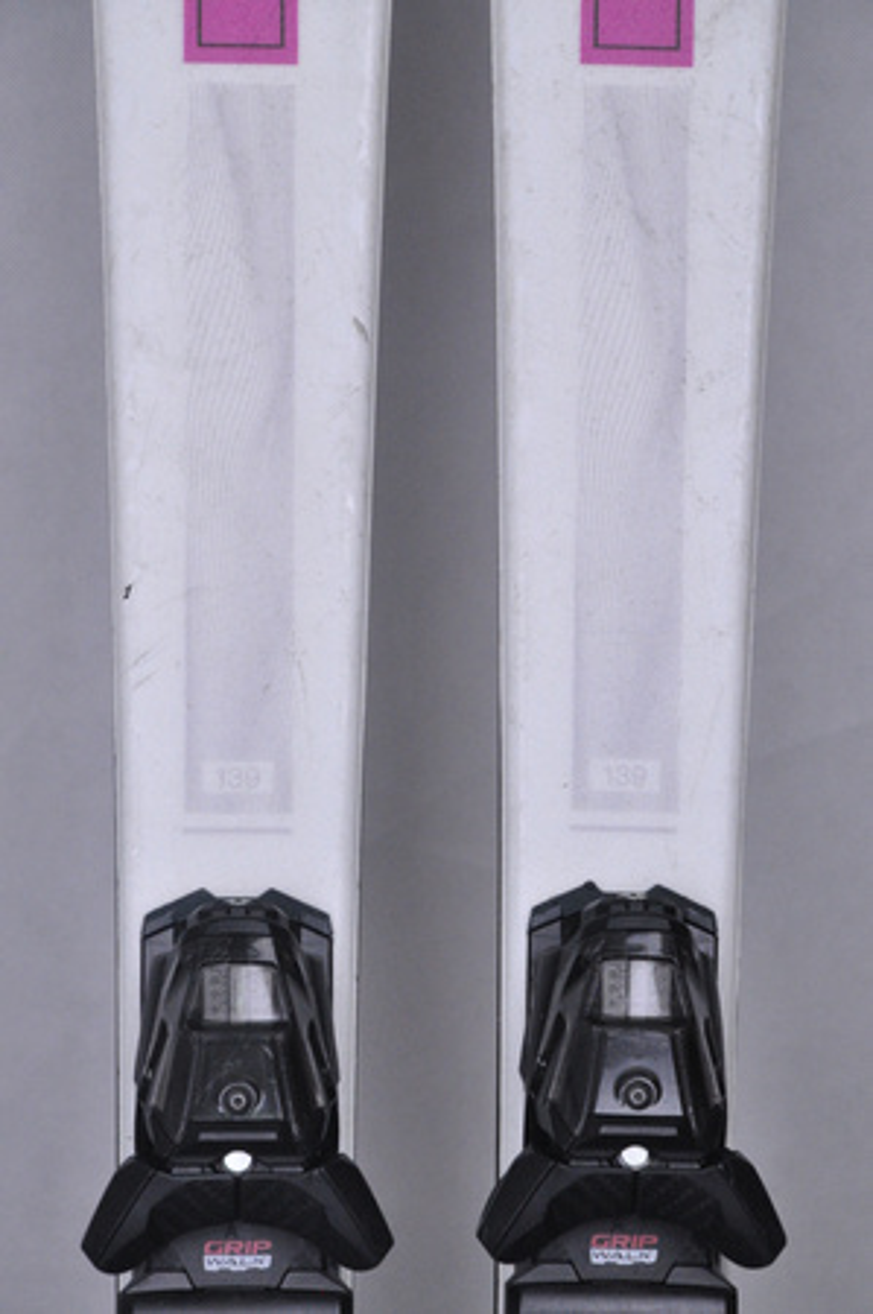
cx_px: 436
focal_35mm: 158
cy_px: 657
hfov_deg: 8.7
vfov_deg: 13.1
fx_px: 5742
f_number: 9.5
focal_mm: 105
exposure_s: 1/125
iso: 3200
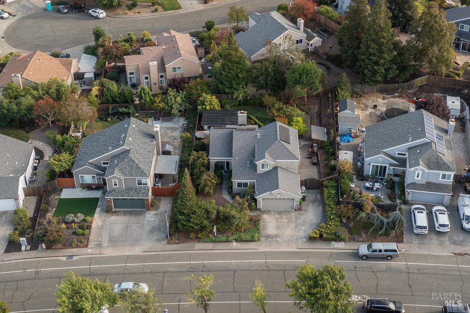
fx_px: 366
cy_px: 156
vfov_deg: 46.4
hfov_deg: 65.5
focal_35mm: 28
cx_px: 235
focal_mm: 10.26
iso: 100
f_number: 4.5
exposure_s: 1/120
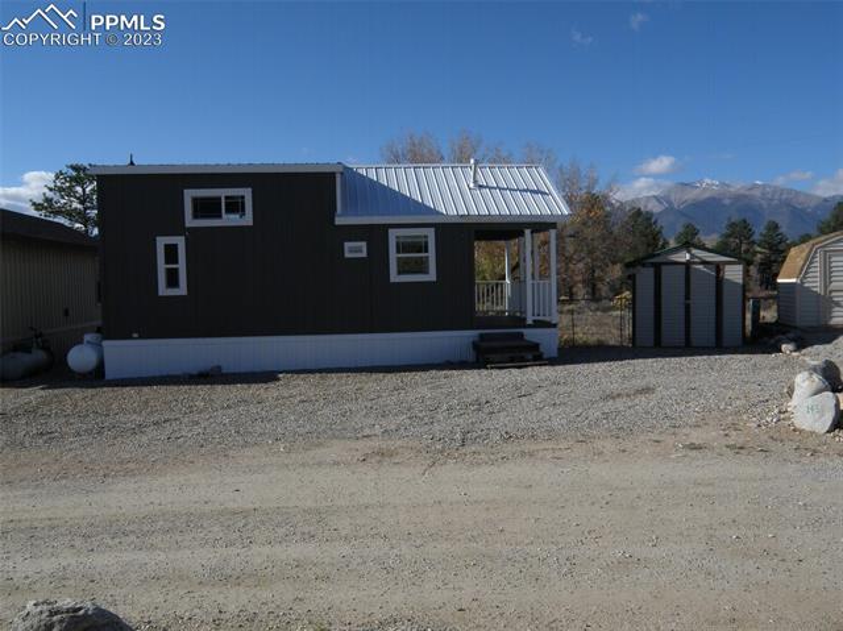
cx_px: 422
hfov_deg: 56.9
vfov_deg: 44.1
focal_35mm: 32
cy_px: 316
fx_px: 779
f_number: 5.6
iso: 64
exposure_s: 1/500
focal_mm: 5.72
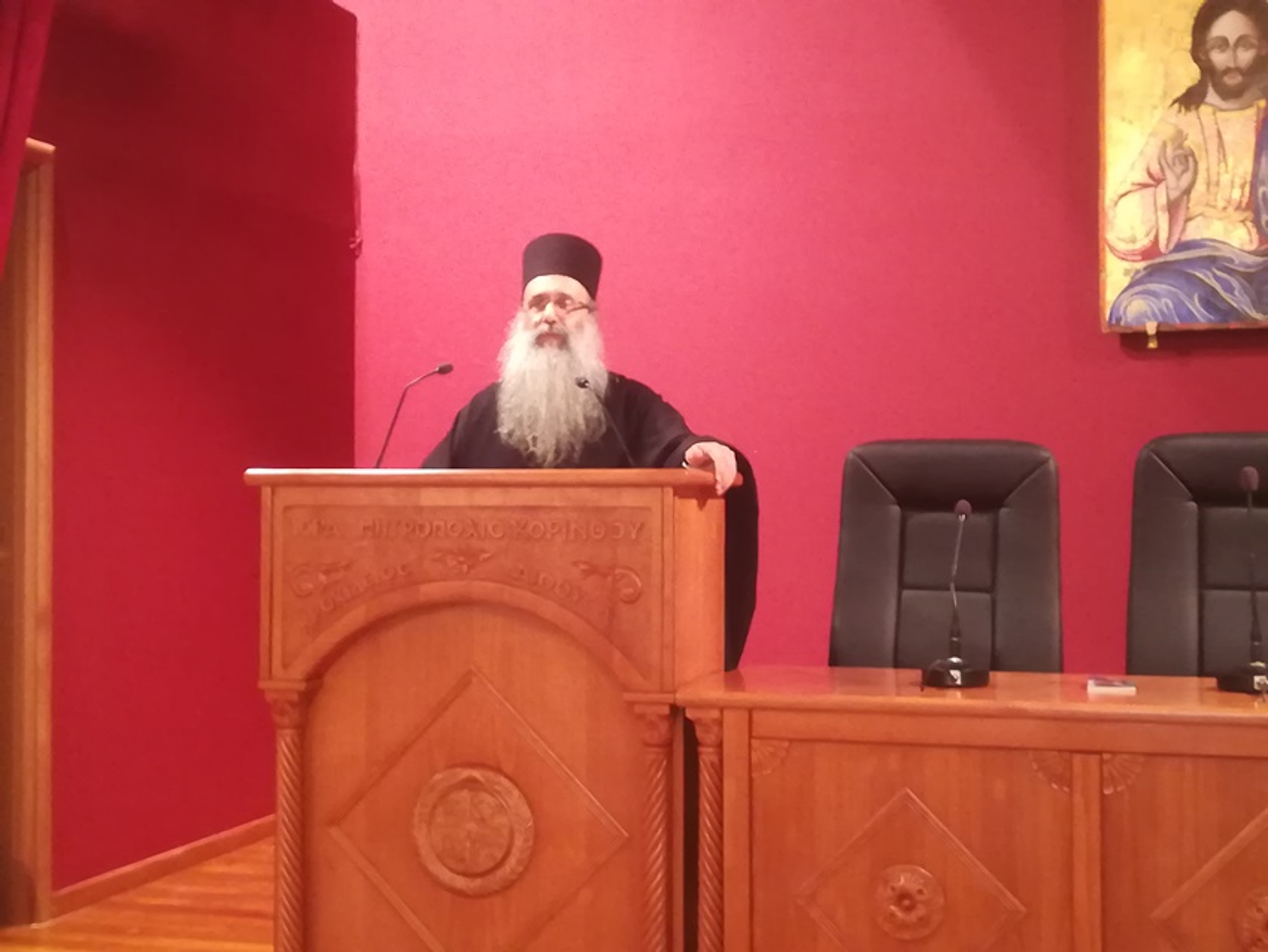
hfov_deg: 38.9
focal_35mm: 49
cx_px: 634
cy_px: 476
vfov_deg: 29.7
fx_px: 1795
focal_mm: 3.83
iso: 640
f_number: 2.2
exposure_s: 1/14.3
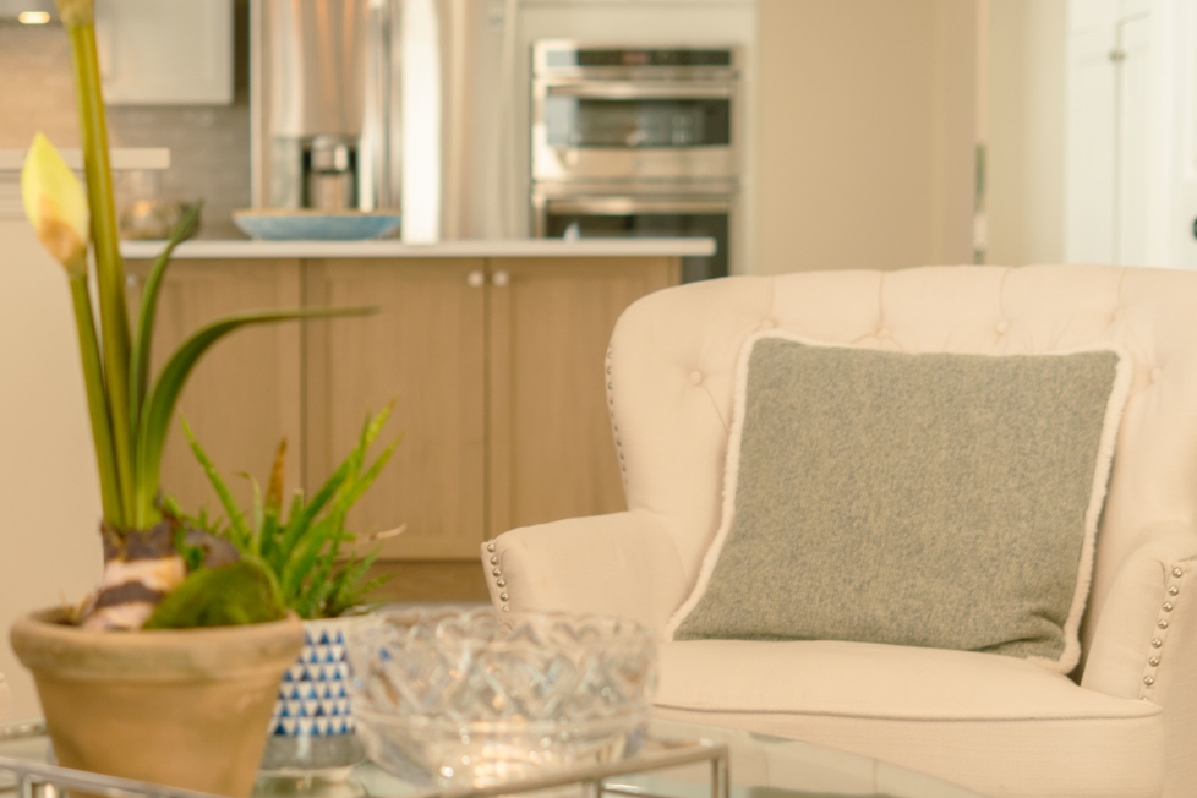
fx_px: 3059
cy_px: 479
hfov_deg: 21.9
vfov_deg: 14.9
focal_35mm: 92
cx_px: 251
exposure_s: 1/1.67
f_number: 2.8
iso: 250
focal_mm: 50
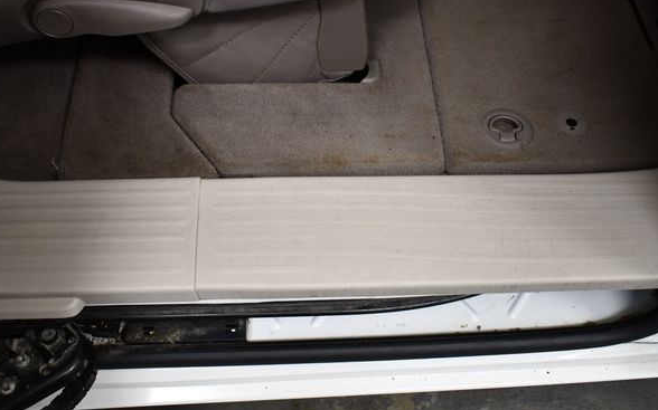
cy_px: 227
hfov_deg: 49.3
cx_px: 325
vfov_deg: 31.9
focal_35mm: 40
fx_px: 717
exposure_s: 1/125
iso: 1100
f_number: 3.5
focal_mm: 18
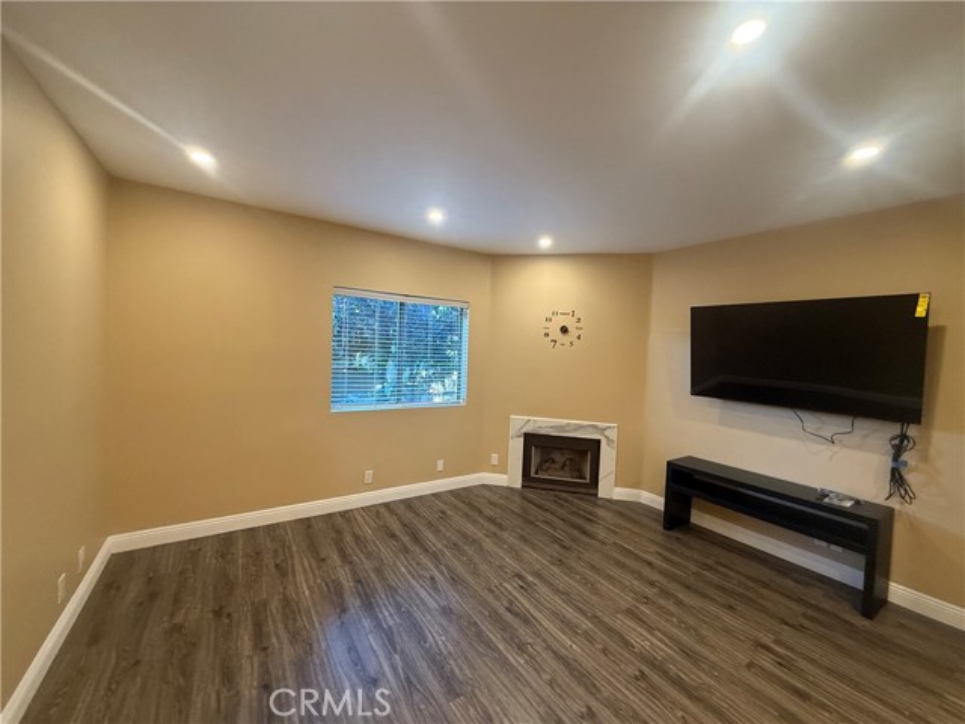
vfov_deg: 85.7
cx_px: 482
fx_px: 390
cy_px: 362
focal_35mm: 14
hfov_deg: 102.1
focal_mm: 2.22
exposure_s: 1/60
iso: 320
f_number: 2.2
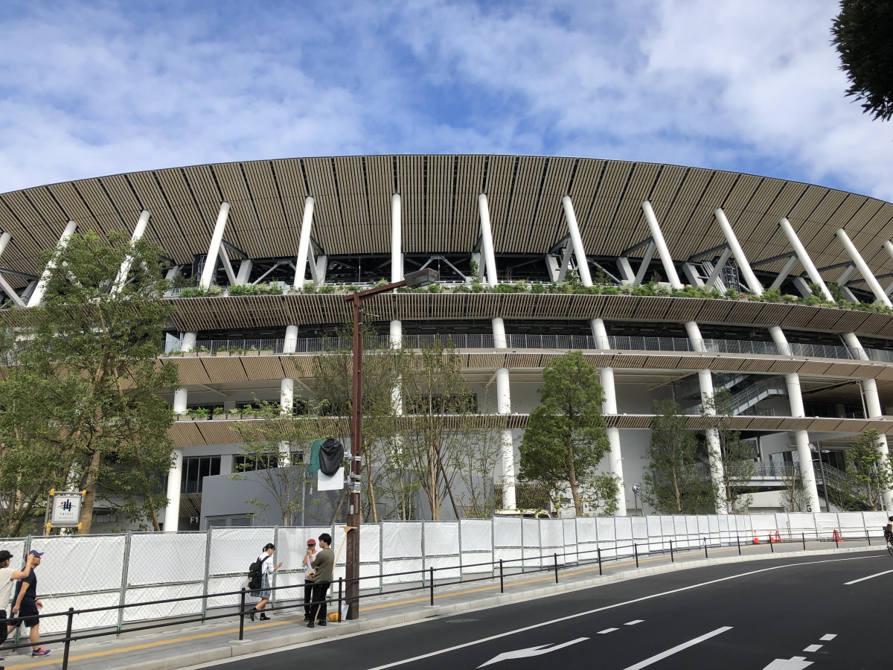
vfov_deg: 49.7
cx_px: 446
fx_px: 722
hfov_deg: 63.4
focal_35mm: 28
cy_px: 335
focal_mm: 3.99
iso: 20
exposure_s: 1/1333
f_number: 1.8
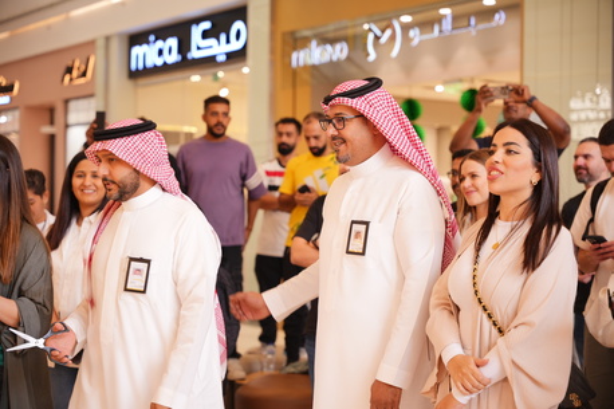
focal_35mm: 70
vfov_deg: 19.4
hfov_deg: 28.9
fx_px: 1193
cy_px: 204
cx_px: 307
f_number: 2.8
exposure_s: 1/160
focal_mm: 70
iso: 500
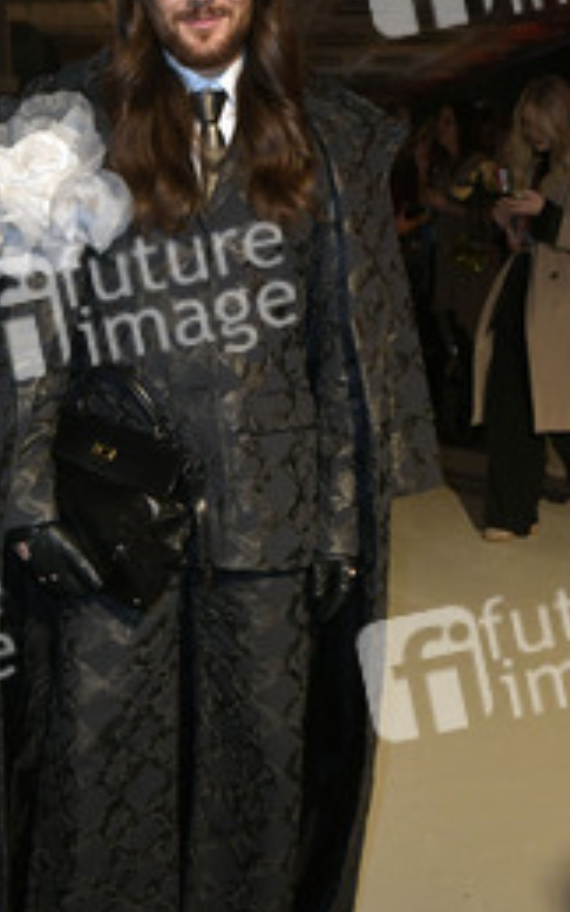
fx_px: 1093
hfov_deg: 29.1
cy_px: 482
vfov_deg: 45.2
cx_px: 218
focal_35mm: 44
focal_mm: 28
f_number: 5.6
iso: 2000
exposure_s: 1/125
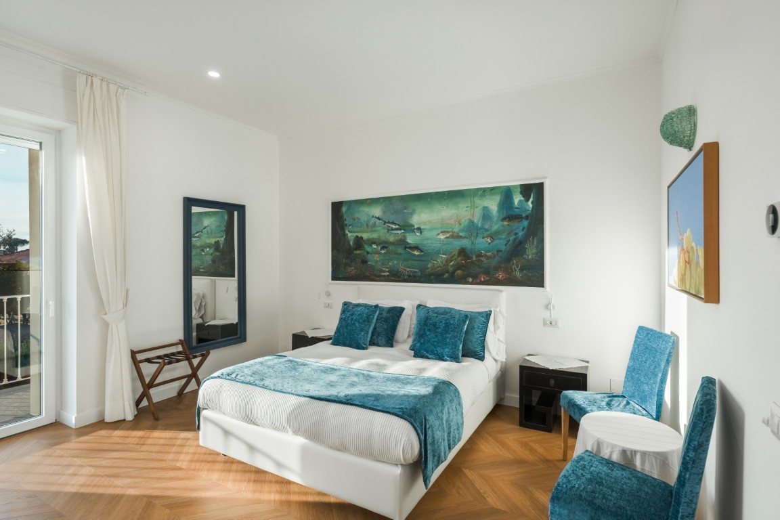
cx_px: 390
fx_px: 373
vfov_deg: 69.8
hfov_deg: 92.6
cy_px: 260
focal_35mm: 17
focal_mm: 17.2
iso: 640
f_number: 8
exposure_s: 1/4000
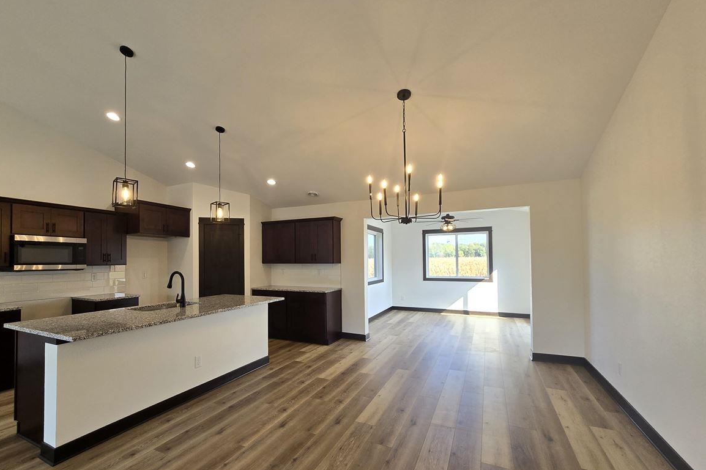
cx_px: 319
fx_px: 294
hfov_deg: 100.1
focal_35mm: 15
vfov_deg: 77.1
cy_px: 259
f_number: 2.2
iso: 80
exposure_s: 1/120
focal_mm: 2.2
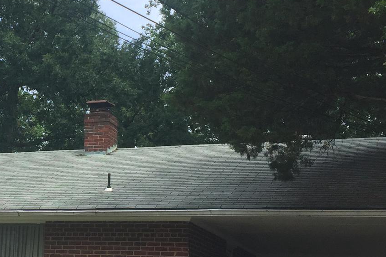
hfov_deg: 26.8
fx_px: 783
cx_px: 40
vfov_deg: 18.7
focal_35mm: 73
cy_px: 147
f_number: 2.2
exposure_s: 1/1068
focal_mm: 4.15
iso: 32
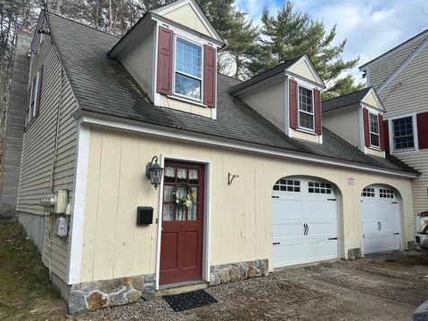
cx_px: 210
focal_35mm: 25
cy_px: 164
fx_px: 309
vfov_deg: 54.9
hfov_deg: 69.4
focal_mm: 6.86
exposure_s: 1/1988
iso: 80
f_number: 1.78
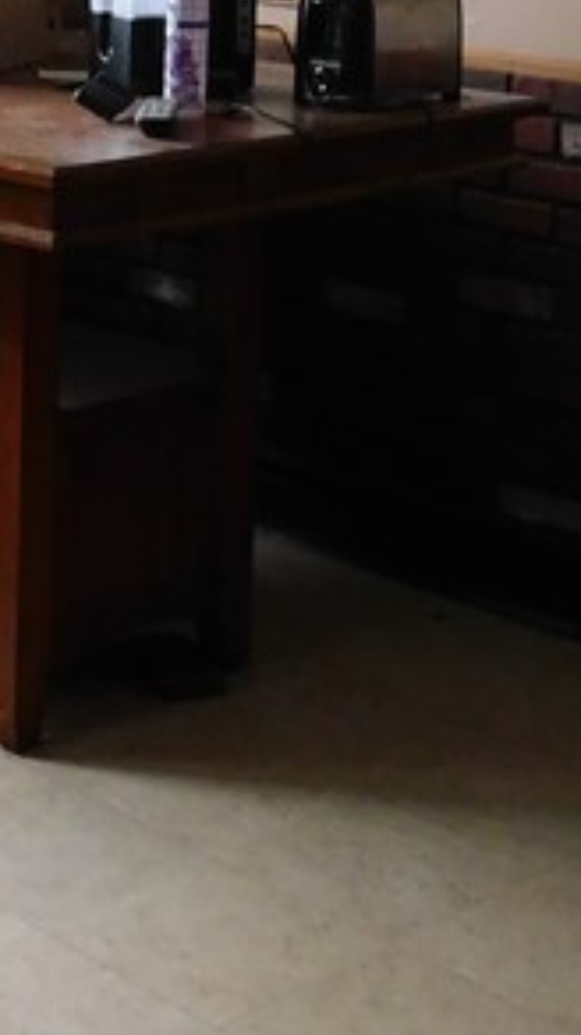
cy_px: -85
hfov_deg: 13.6
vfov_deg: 22.9
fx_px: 2413
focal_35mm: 88
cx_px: 78
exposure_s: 1/30
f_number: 3
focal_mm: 4
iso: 360
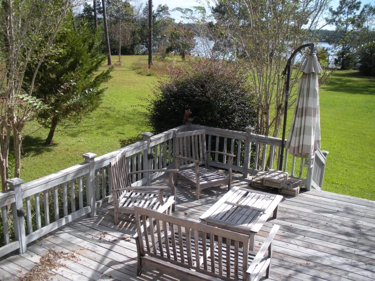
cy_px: 140
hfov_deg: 51.4
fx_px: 390
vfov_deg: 39.7
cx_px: 188
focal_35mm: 36
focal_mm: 6.3
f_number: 3.5
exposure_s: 1/430
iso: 64
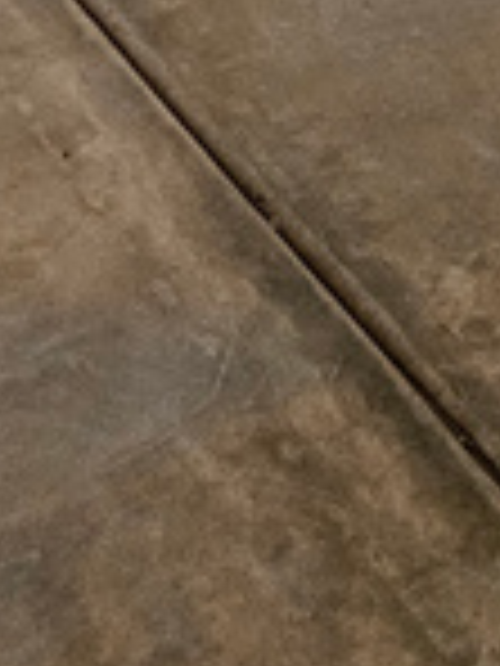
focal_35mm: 119
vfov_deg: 12.7
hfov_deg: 12.4
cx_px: 270
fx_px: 2292
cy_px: -940
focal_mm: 5.4
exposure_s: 1/120
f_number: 1.8
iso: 400
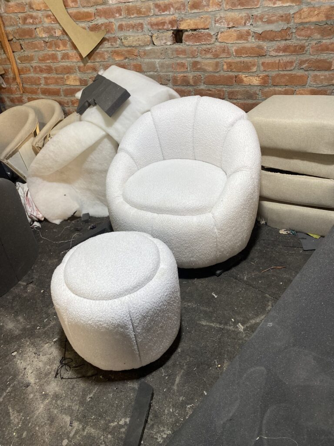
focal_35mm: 26
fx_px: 334
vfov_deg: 67.3
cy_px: 223
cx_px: 167
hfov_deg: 53.1
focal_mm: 4.25
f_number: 1.8
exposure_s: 1/91
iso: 125
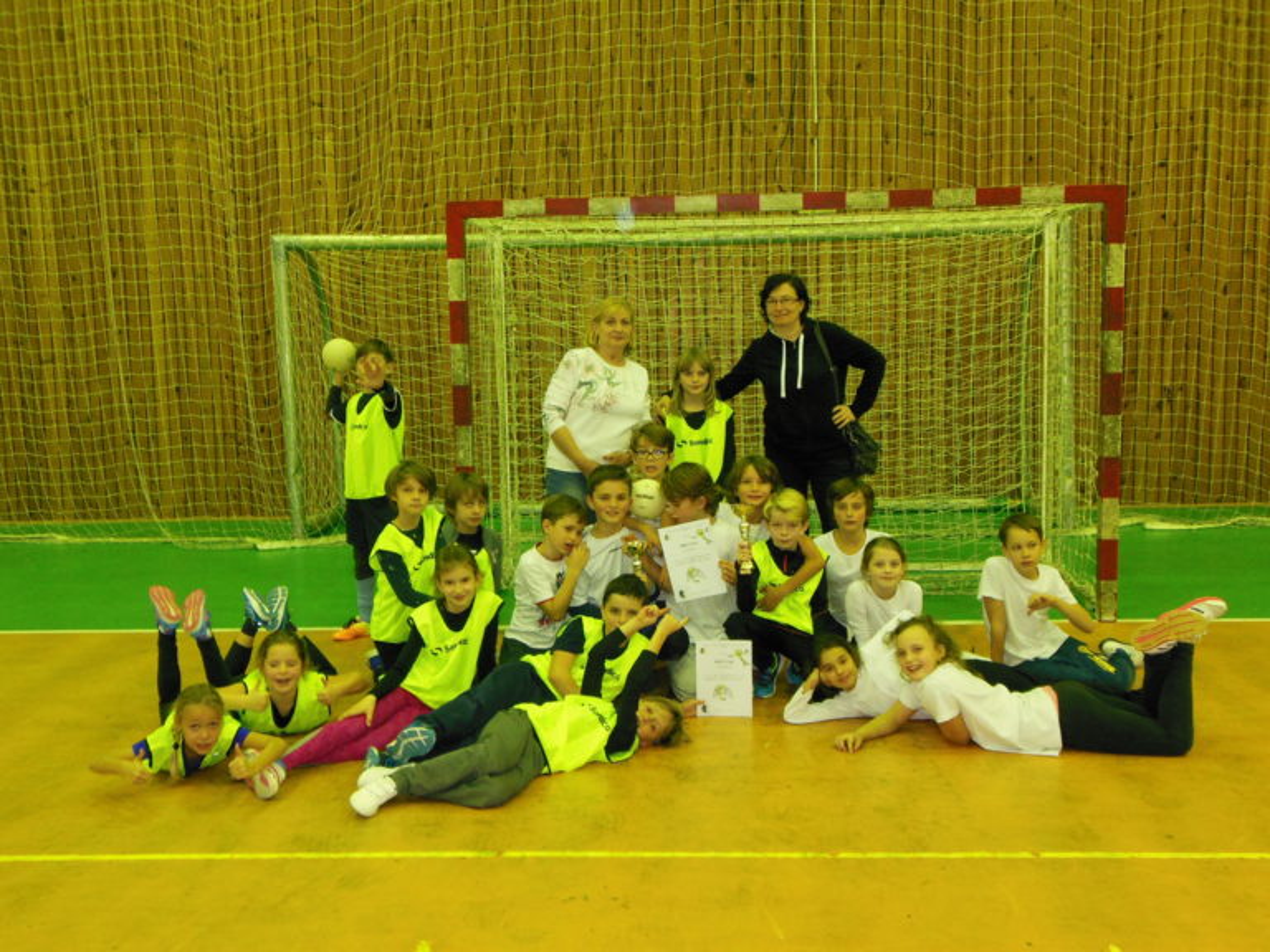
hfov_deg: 49.0
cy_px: 476
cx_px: 635
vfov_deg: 37.7
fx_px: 1394
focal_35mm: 38
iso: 500
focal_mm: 6.8
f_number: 3.6
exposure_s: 1/30
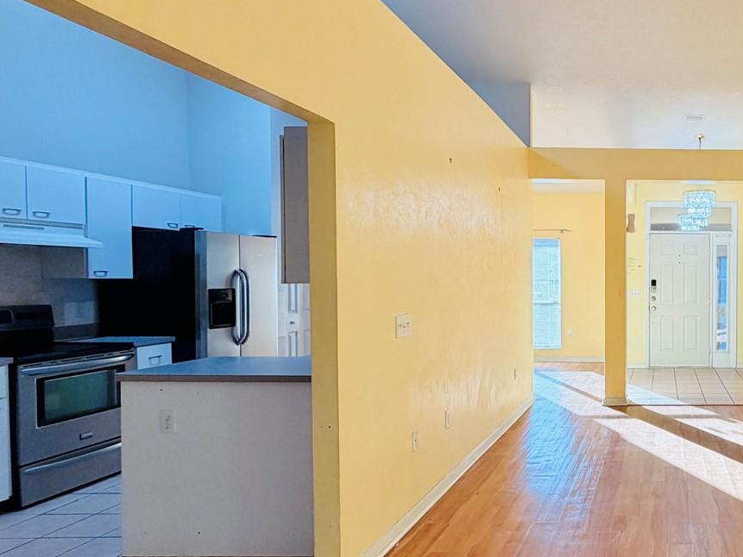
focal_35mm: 26
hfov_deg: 57.3
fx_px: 558
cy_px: 301
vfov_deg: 53.0
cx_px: 675
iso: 125
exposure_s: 1/120
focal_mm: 2.22
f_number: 2.2
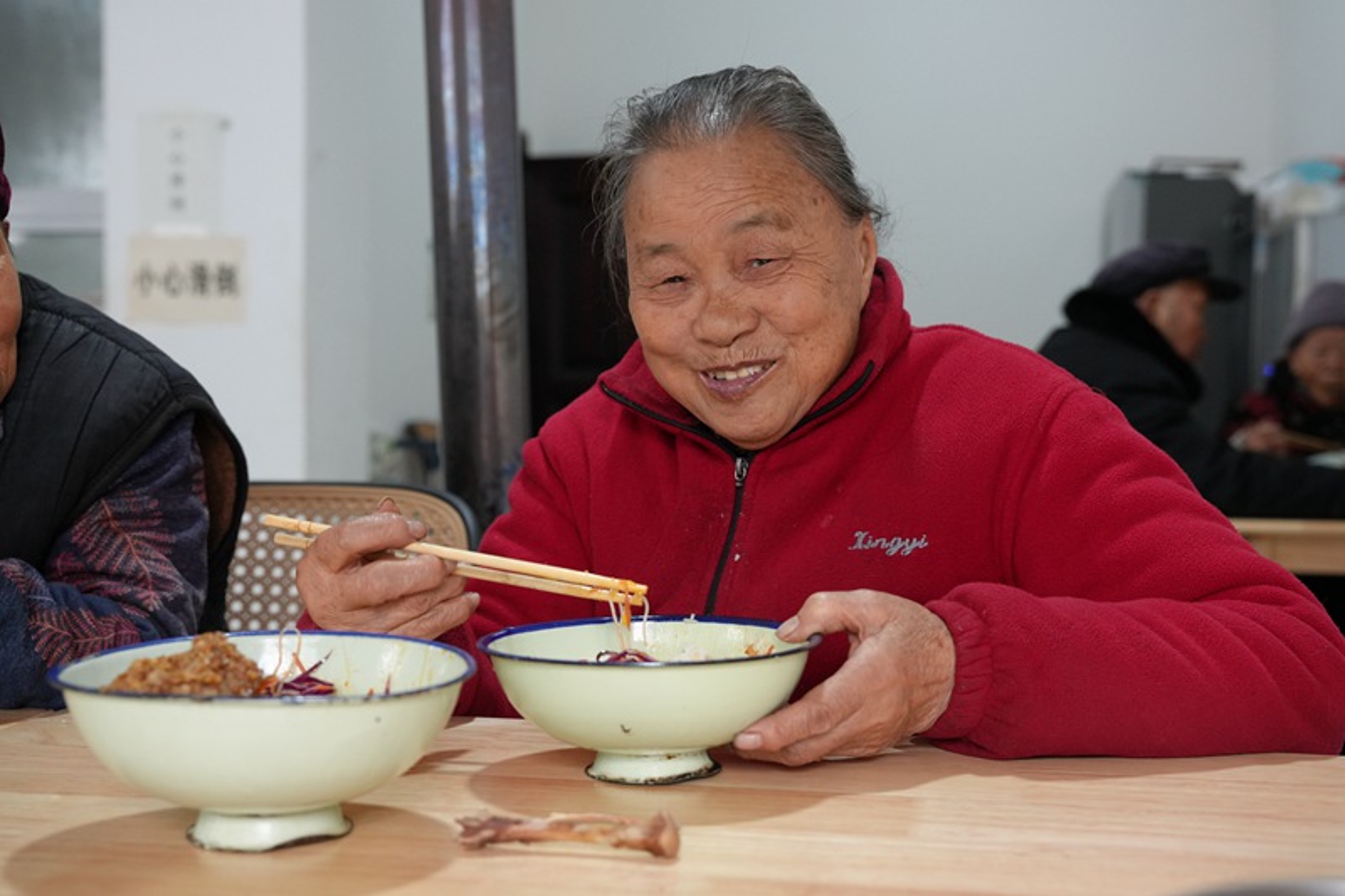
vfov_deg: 34.9
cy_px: 448
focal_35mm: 38
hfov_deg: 50.5
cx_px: 672
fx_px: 1427
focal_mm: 38.2
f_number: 4
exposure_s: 1/160
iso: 1600
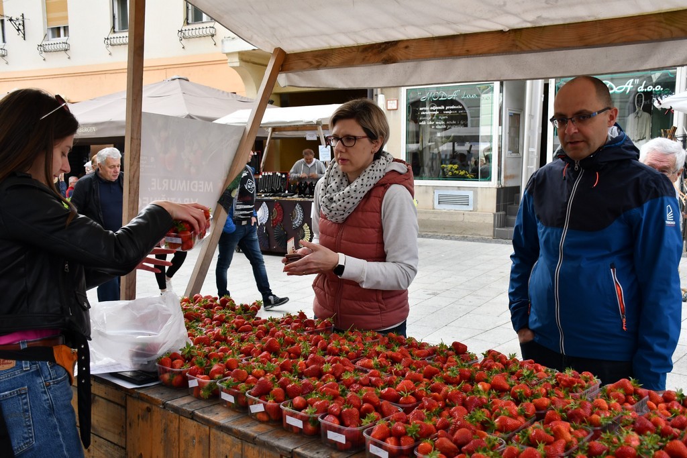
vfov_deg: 38.9
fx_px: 649
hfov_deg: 55.8
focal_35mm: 34
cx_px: 344
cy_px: 229
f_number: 5.6
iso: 360
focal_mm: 23
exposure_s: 1/250
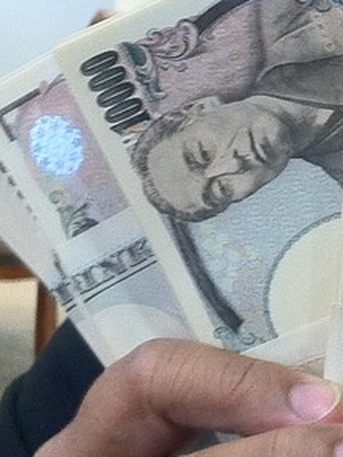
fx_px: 1904
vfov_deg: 13.6
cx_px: 557
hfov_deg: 9.9
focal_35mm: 144
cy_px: 49
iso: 160
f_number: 2.8
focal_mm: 3.85
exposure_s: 1/15
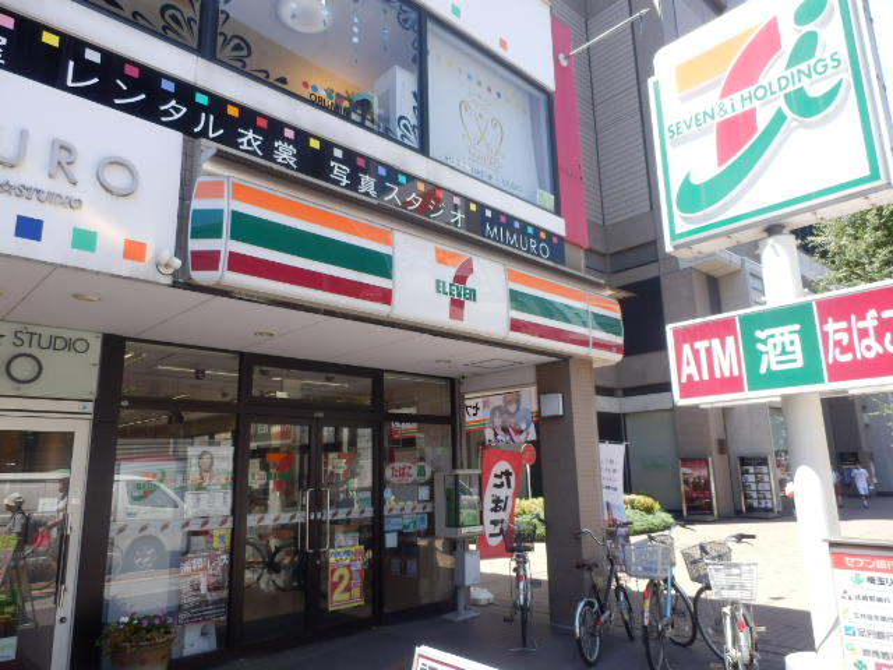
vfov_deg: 56.8
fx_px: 619
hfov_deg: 71.6
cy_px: 335
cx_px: 446
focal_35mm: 24
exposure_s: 1/250
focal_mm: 4.2
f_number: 3
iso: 80
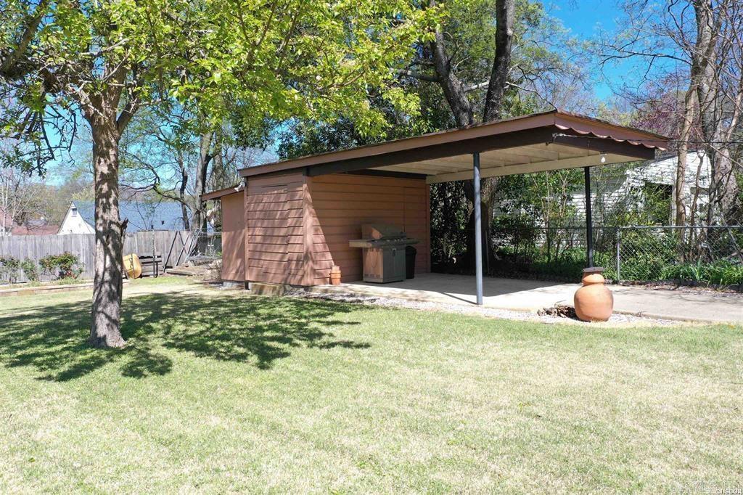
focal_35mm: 28
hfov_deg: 65.5
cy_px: 248
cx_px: 372
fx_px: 578
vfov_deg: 46.4
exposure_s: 1/240
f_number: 5
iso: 100
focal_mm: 10.26
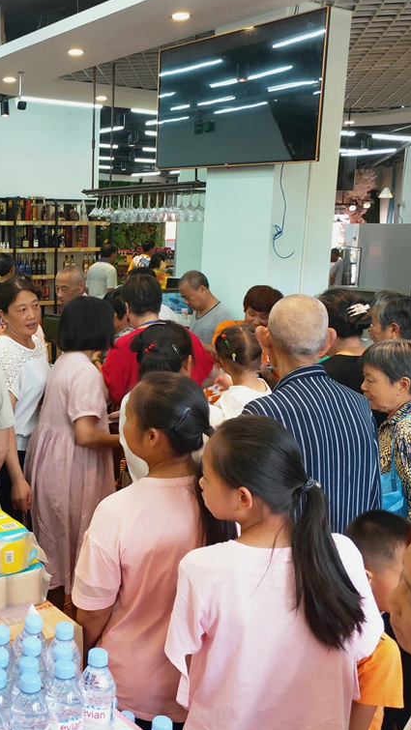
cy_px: 363
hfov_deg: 32.9
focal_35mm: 34
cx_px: 41
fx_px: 658
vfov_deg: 58.0
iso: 233
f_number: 1.7
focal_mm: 3.97
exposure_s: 1/50
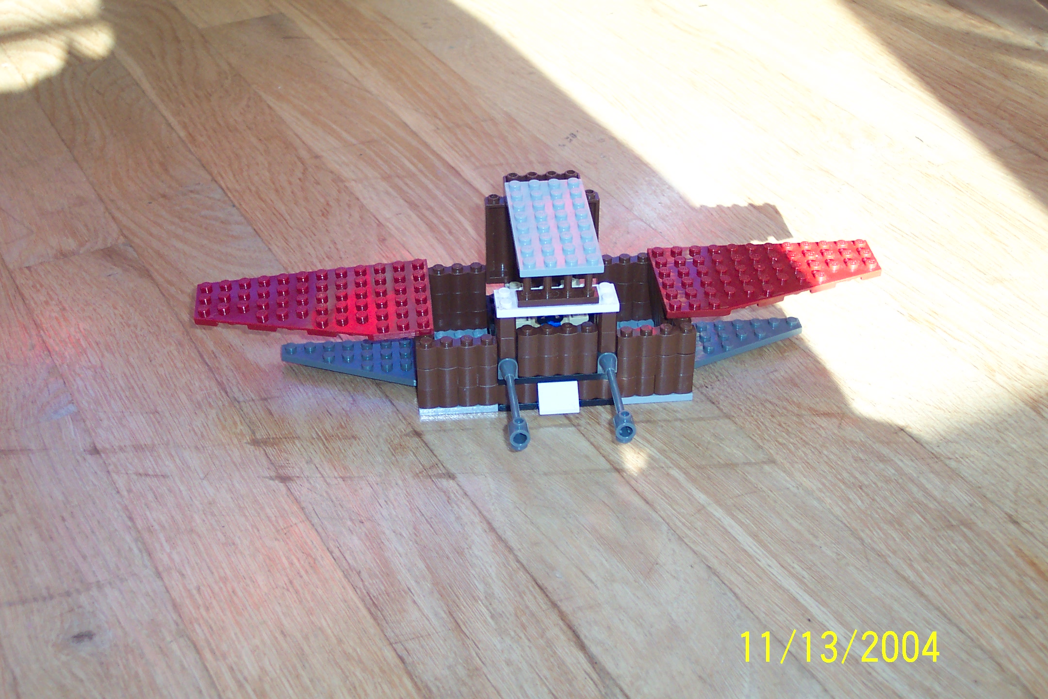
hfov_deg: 38.9
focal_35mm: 51
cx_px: 524
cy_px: 350
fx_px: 1485
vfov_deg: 26.5
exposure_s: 1/90
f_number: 3.4
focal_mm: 10.7
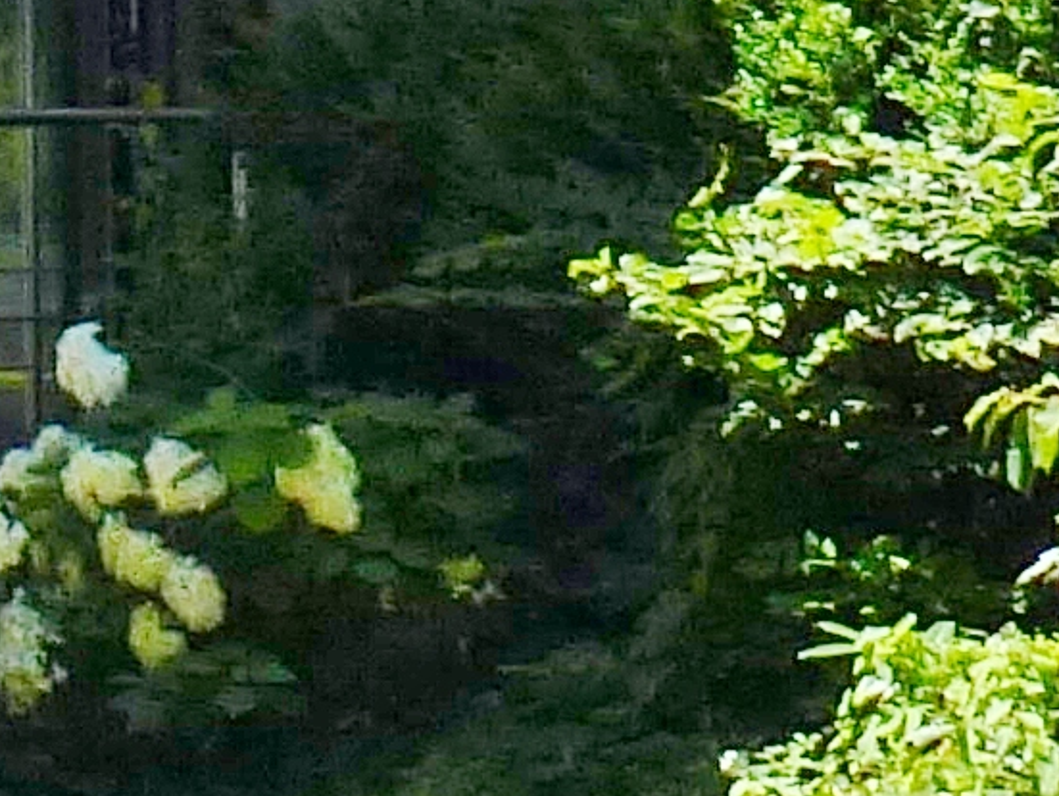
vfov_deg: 7.7
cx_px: -702
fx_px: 5755
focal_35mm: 188
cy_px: -542
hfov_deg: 10.1
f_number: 4
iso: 100
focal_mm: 4.3
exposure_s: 1/500
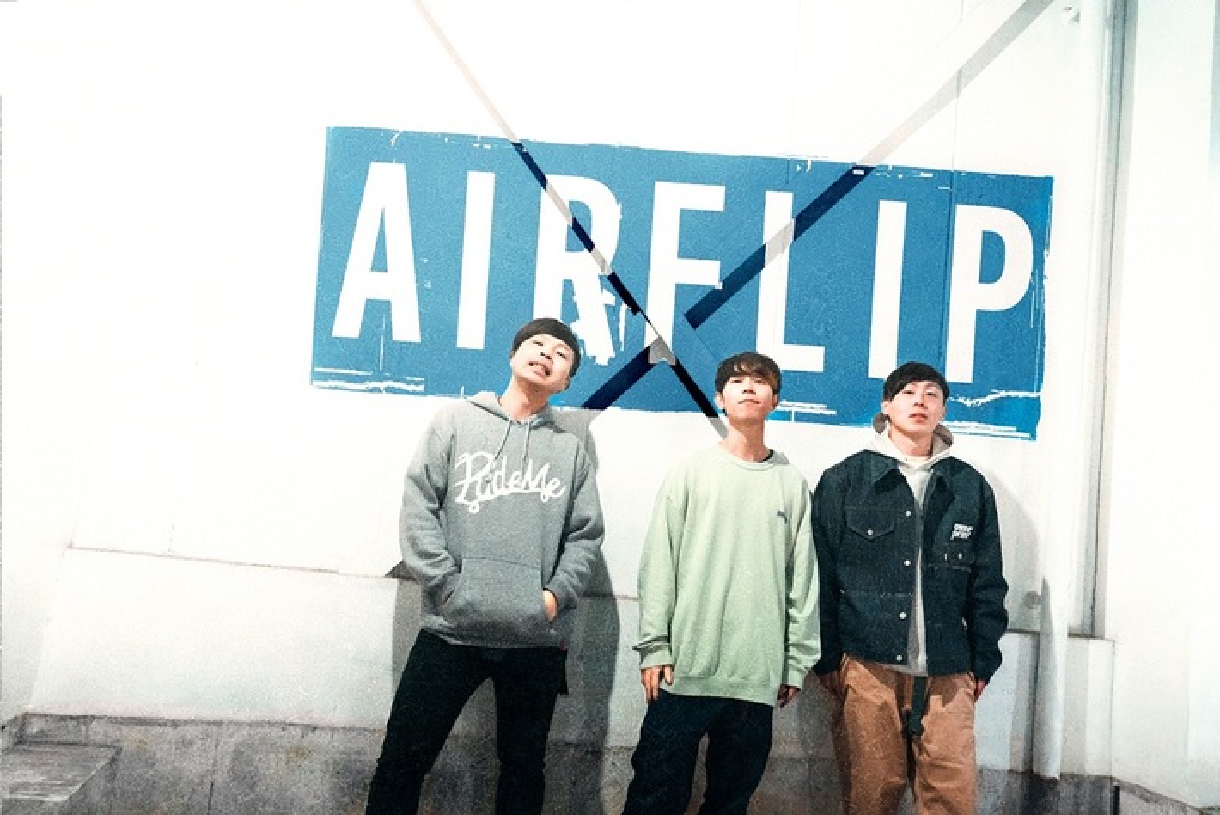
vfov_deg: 40.0
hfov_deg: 57.2
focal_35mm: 33
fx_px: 1119
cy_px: 408
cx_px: 610
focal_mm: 33
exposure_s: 1/200
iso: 6400
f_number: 3.5
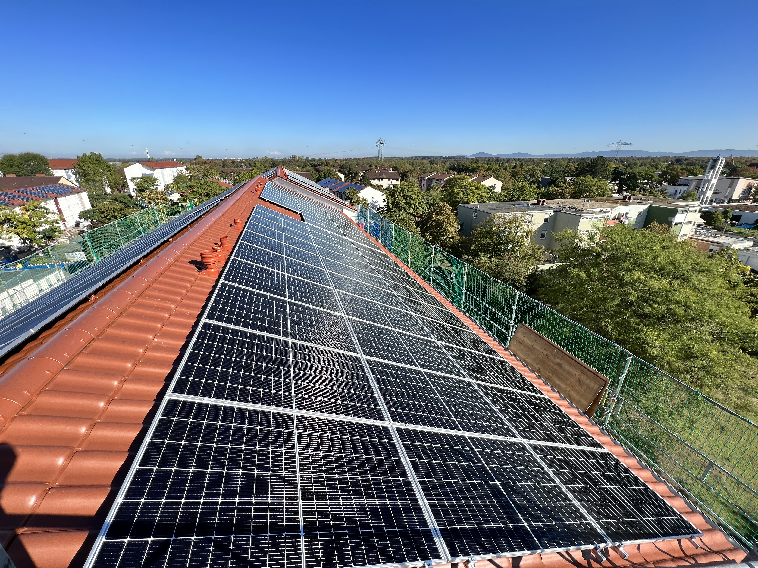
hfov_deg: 106.2
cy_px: 284
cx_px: 379
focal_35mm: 13
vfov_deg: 89.9
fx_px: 285
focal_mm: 1.57
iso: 32
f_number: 1.8
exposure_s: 1/978
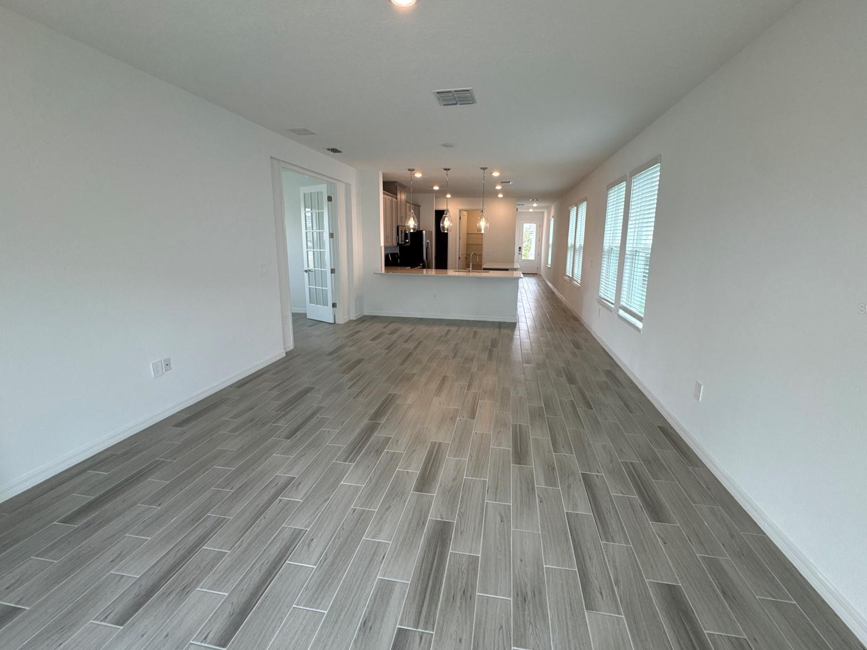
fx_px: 376
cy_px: 308
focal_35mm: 15
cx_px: 449
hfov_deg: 98.1
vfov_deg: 81.7
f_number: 2.2
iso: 80
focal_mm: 2.22
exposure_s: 1/120
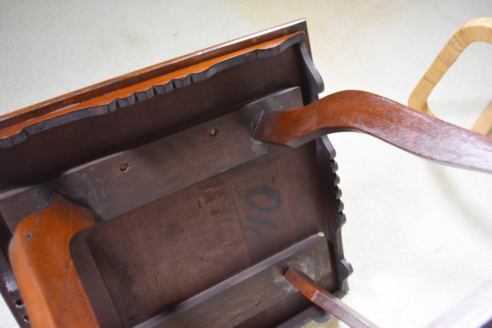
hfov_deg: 57.2
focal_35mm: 33
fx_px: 451
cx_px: 246
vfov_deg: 40.0
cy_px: 164
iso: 2000
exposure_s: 1/30
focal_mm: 22
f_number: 3.5
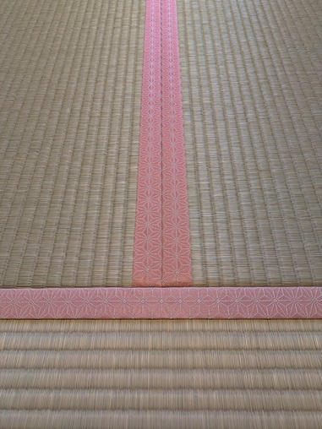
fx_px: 310
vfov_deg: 69.4
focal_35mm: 25
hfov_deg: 54.9
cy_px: 214
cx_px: 161
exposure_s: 1/24
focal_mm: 5.43
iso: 112
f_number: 1.89
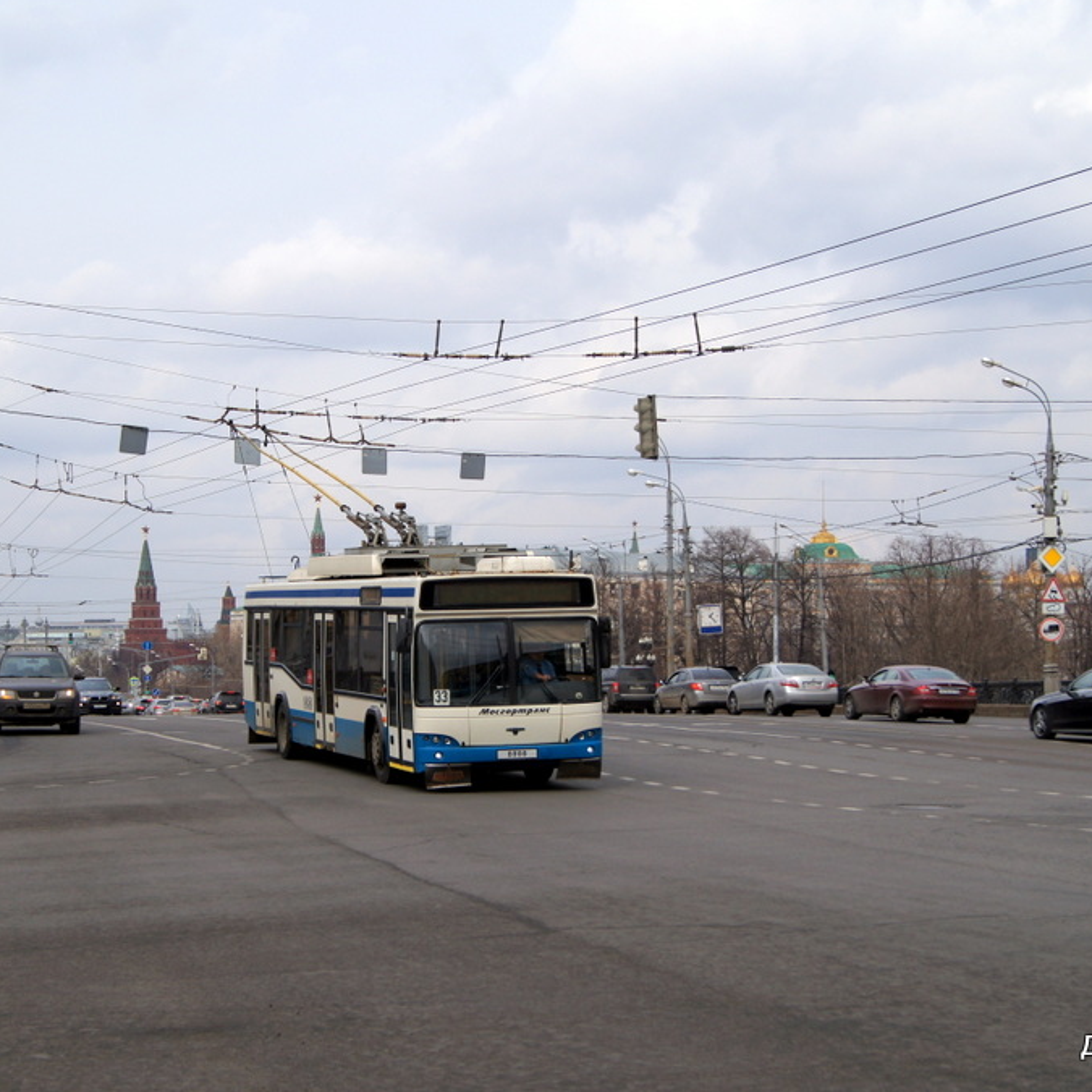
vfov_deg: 25.5
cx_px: 542
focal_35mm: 68
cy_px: 543
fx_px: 2414
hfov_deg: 25.5
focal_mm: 35
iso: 100
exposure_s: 1/200
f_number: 7.1
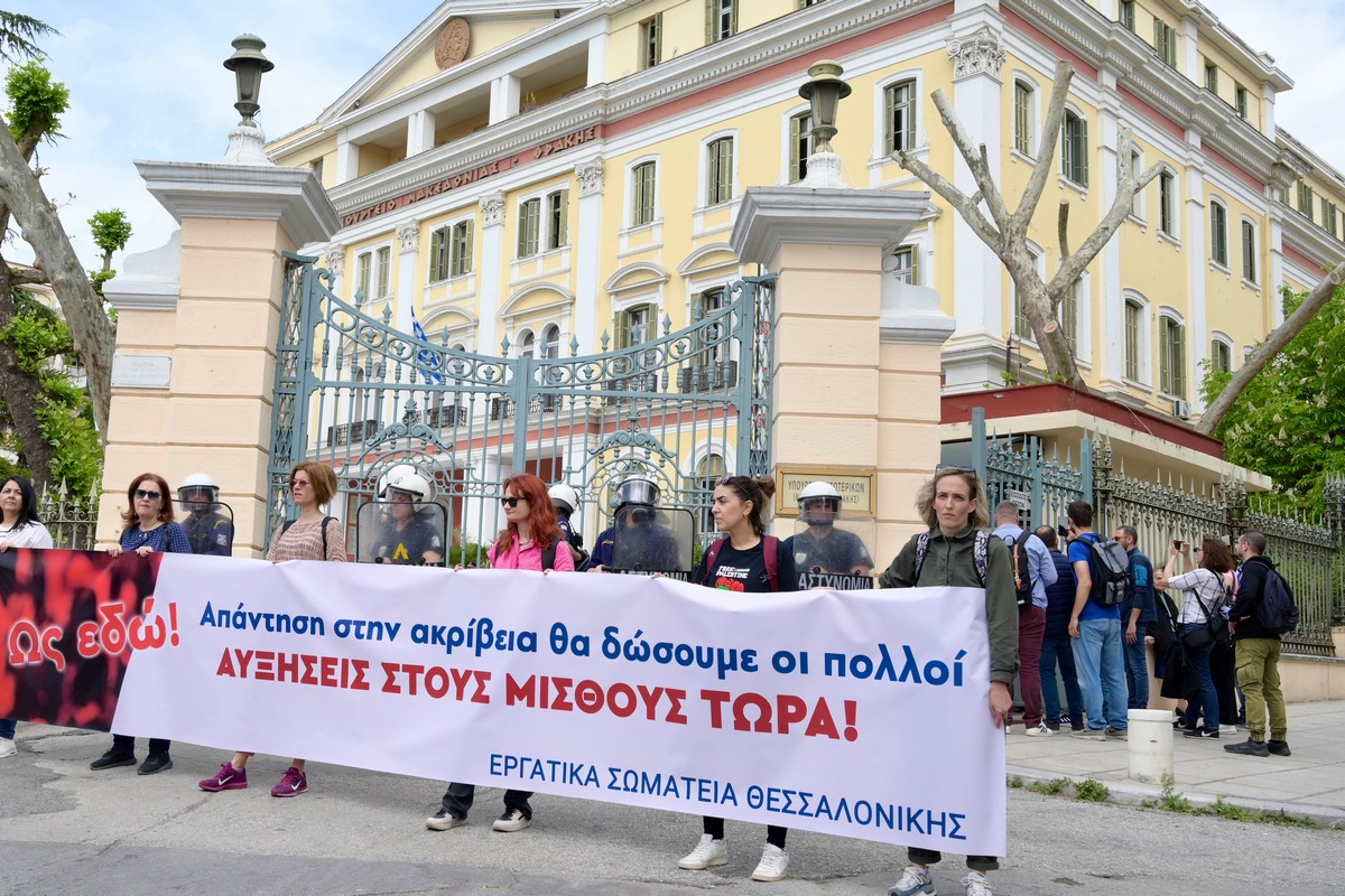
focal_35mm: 31
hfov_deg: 60.3
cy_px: 448
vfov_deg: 42.3
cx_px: 672
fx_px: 1158
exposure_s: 1/640
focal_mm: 31
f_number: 6.3
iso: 320
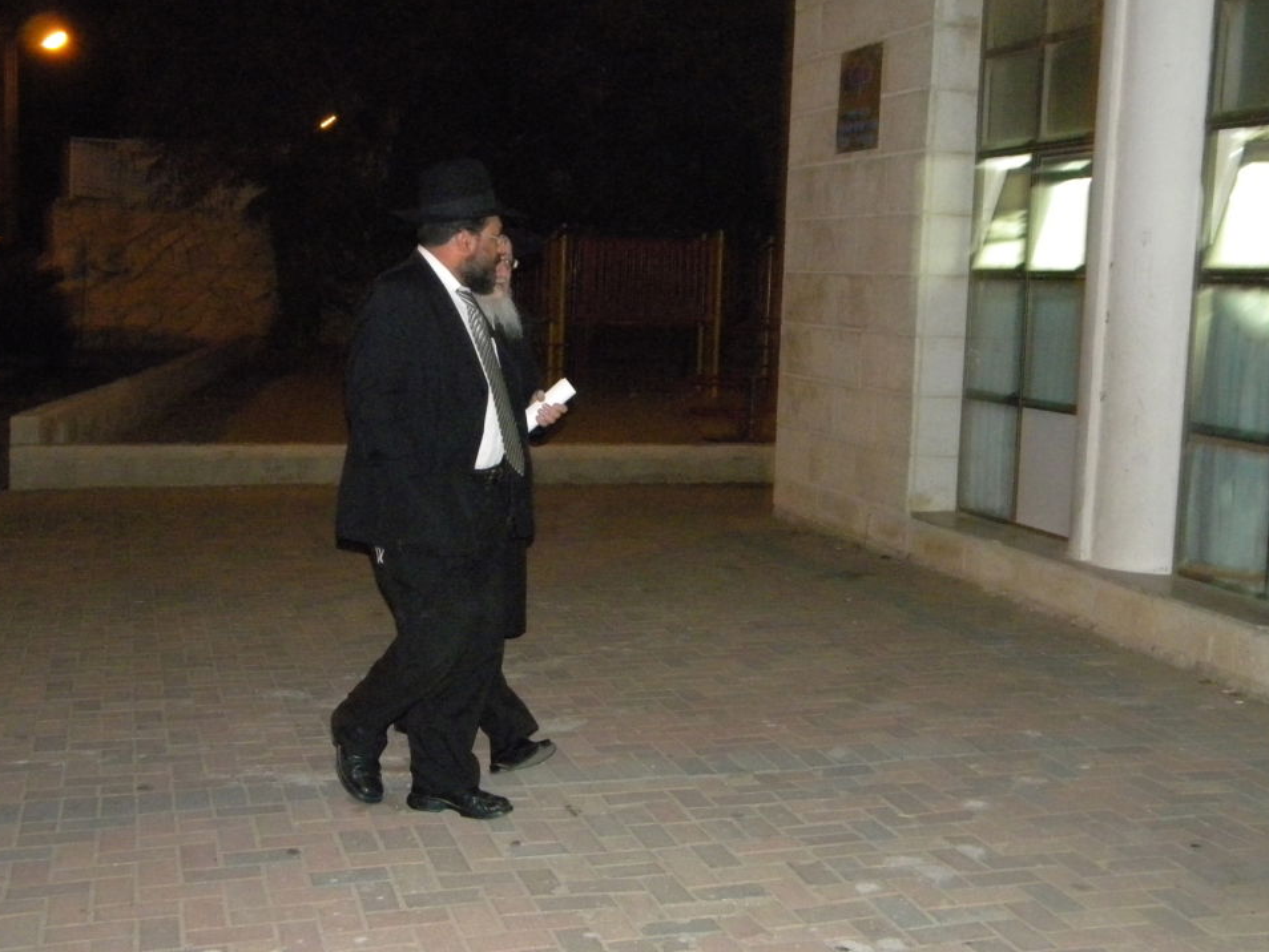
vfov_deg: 32.9
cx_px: 642
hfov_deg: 42.9
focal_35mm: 44
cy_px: 484
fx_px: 1613
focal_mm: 7.3
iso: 800
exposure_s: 1/30
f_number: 3.8
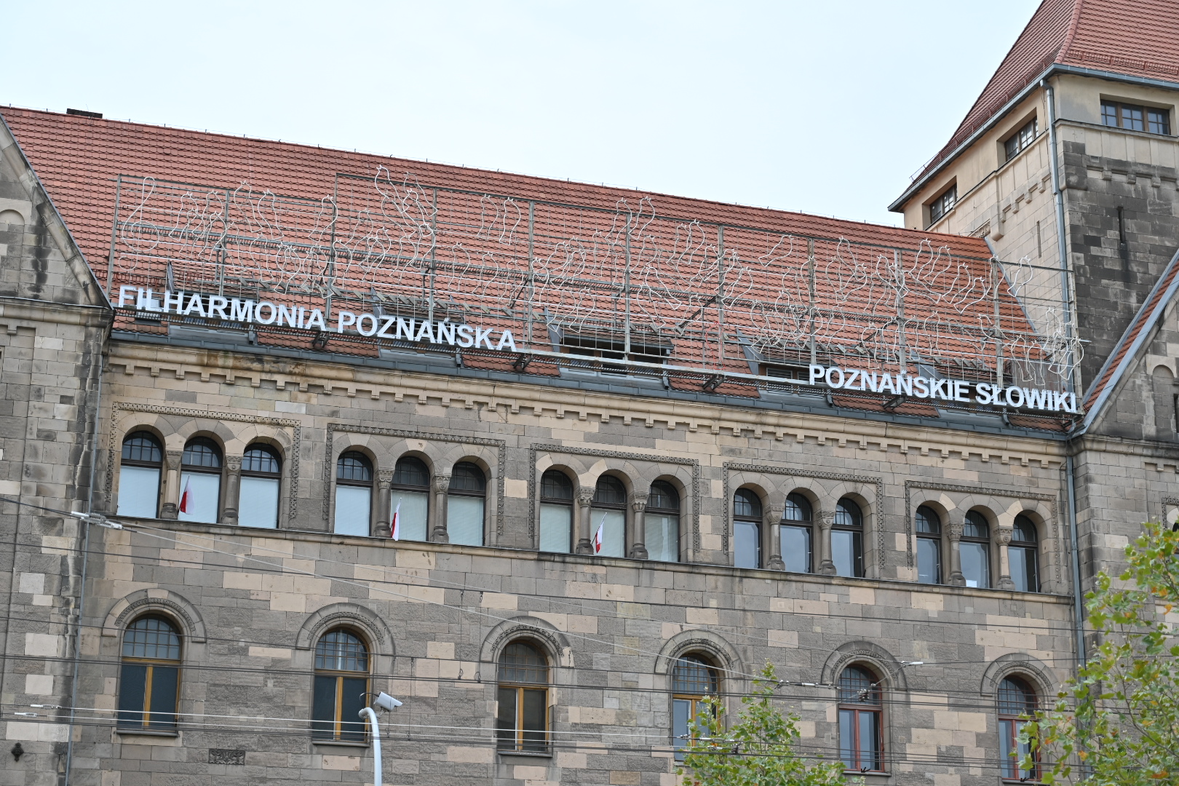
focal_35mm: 59
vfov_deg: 23.0
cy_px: 393
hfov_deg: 33.9
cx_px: 590
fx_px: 1932
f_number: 4.5
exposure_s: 1/320
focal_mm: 59
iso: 100
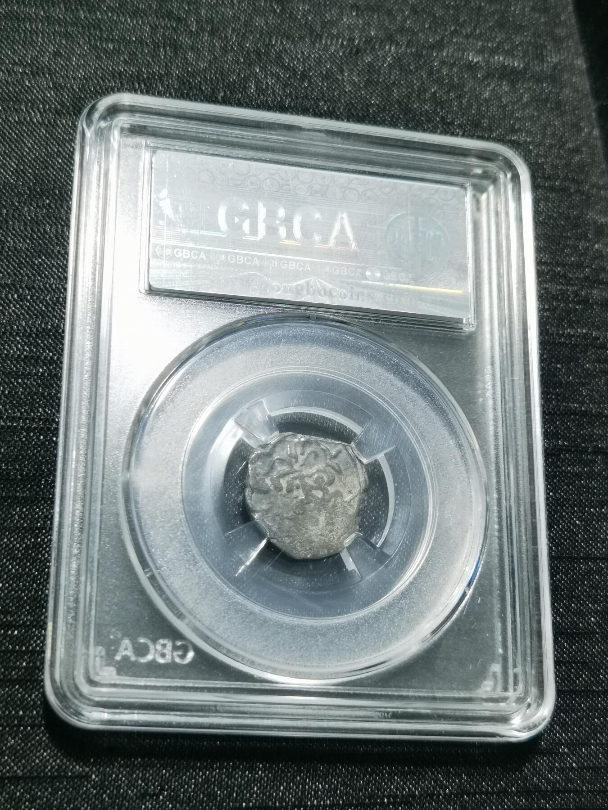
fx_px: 1311
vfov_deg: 34.3
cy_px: 405
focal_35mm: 56
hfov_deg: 26.1
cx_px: 304
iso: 200
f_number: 1.9
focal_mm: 6.67
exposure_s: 1/100
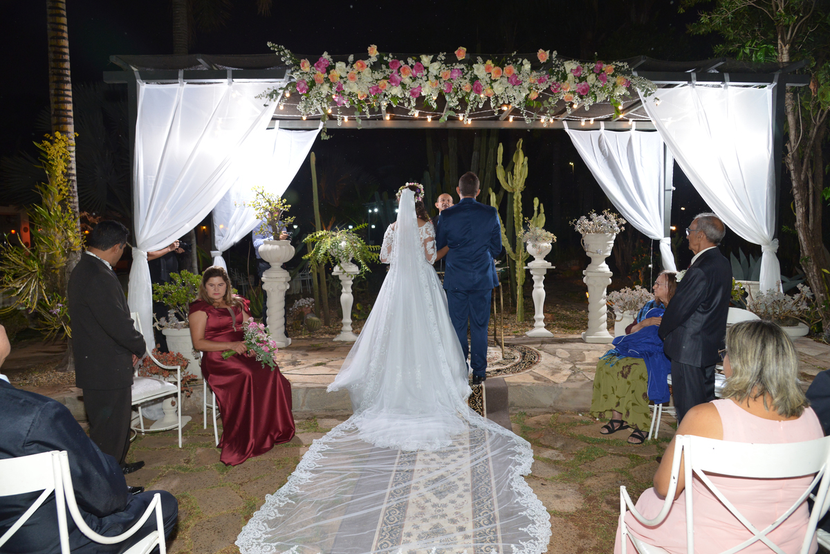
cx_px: 415
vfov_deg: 53.2
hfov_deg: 73.7
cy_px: 277
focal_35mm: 24
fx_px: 554
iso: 1600
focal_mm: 24
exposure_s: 1/60
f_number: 6.3
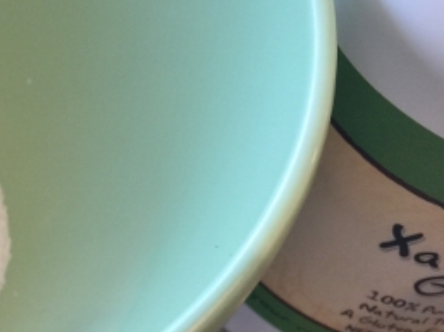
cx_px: -88
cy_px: 213
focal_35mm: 72
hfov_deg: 24.5
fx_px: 923
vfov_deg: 20.4
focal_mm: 4.15
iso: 32
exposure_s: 1/30
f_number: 2.2
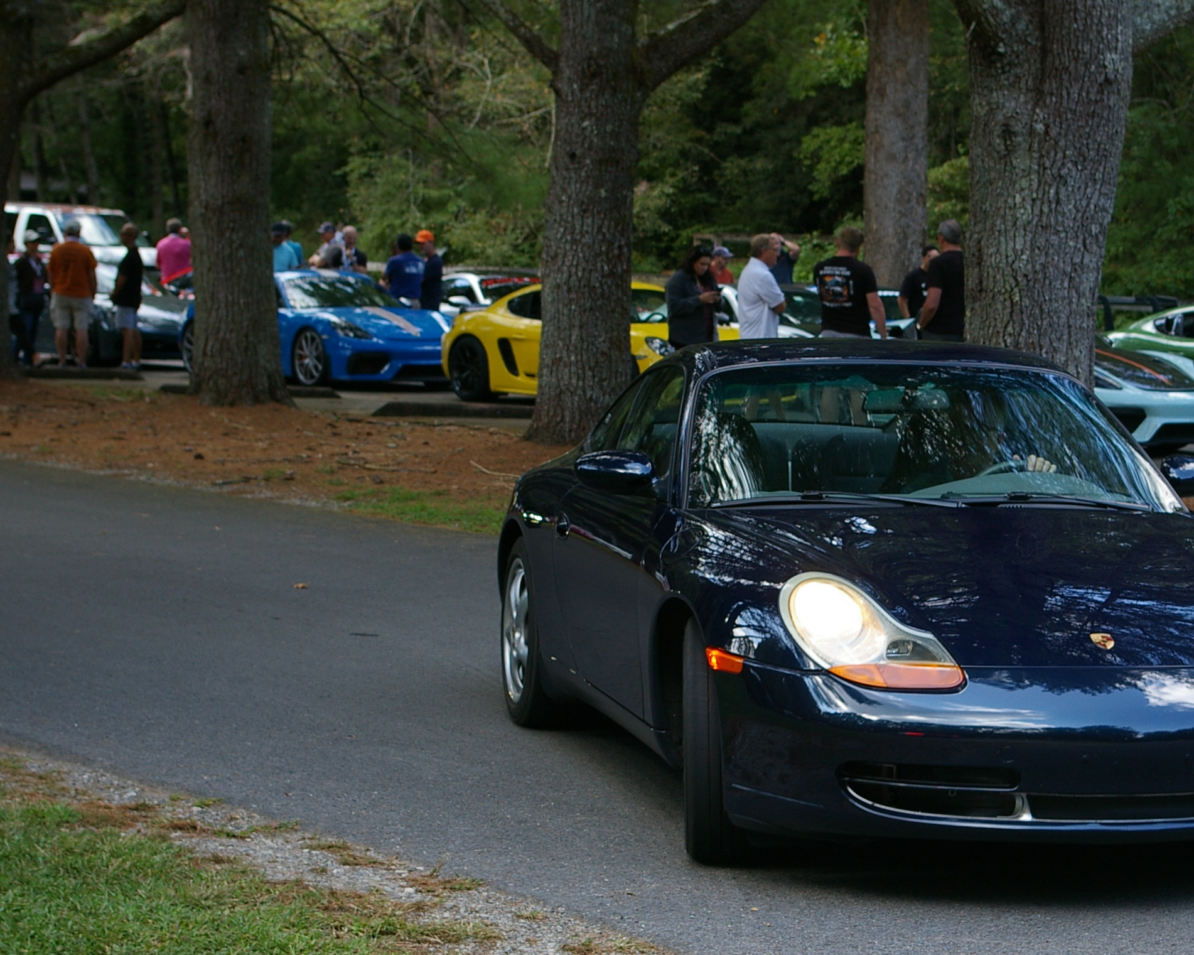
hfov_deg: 21.4
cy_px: 592
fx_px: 3145
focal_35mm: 89
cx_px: 821
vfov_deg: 17.2
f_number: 5.6
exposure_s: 1/90
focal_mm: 40
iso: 200
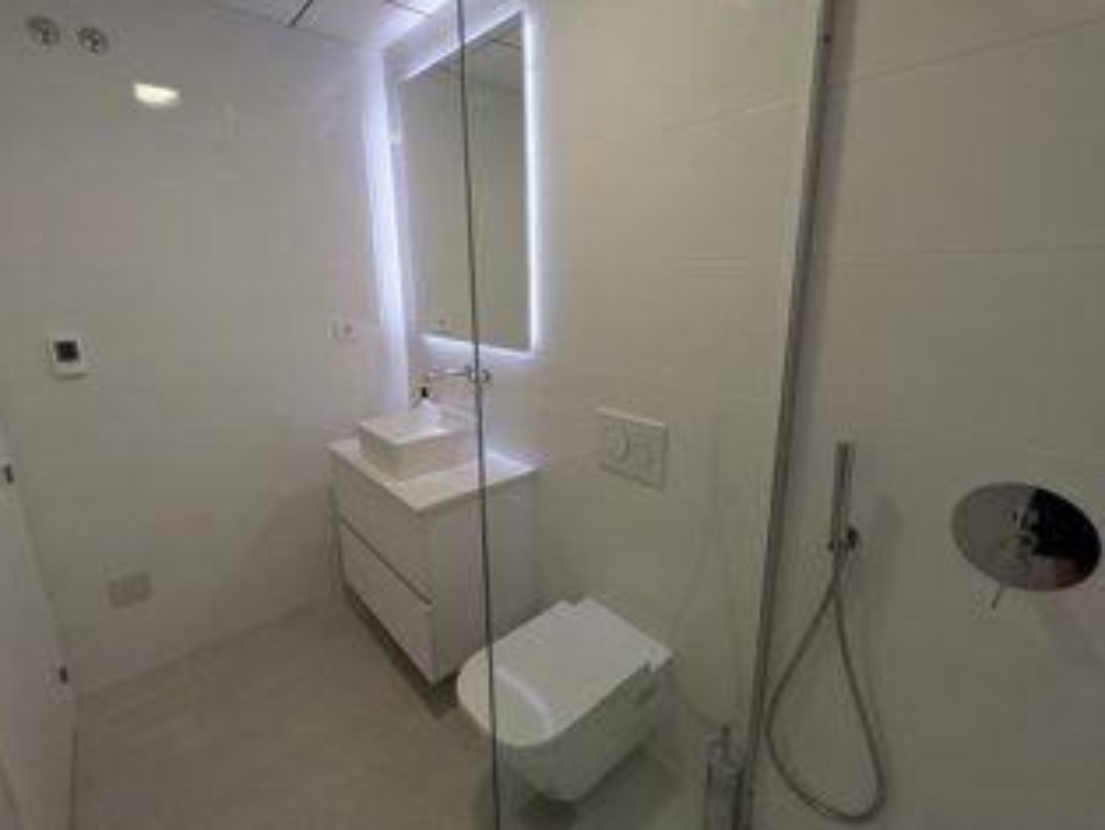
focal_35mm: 16
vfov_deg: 78.1
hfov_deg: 94.4
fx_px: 511
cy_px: 390
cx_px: 561
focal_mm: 1.83
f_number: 2.2
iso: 68
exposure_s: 1/100
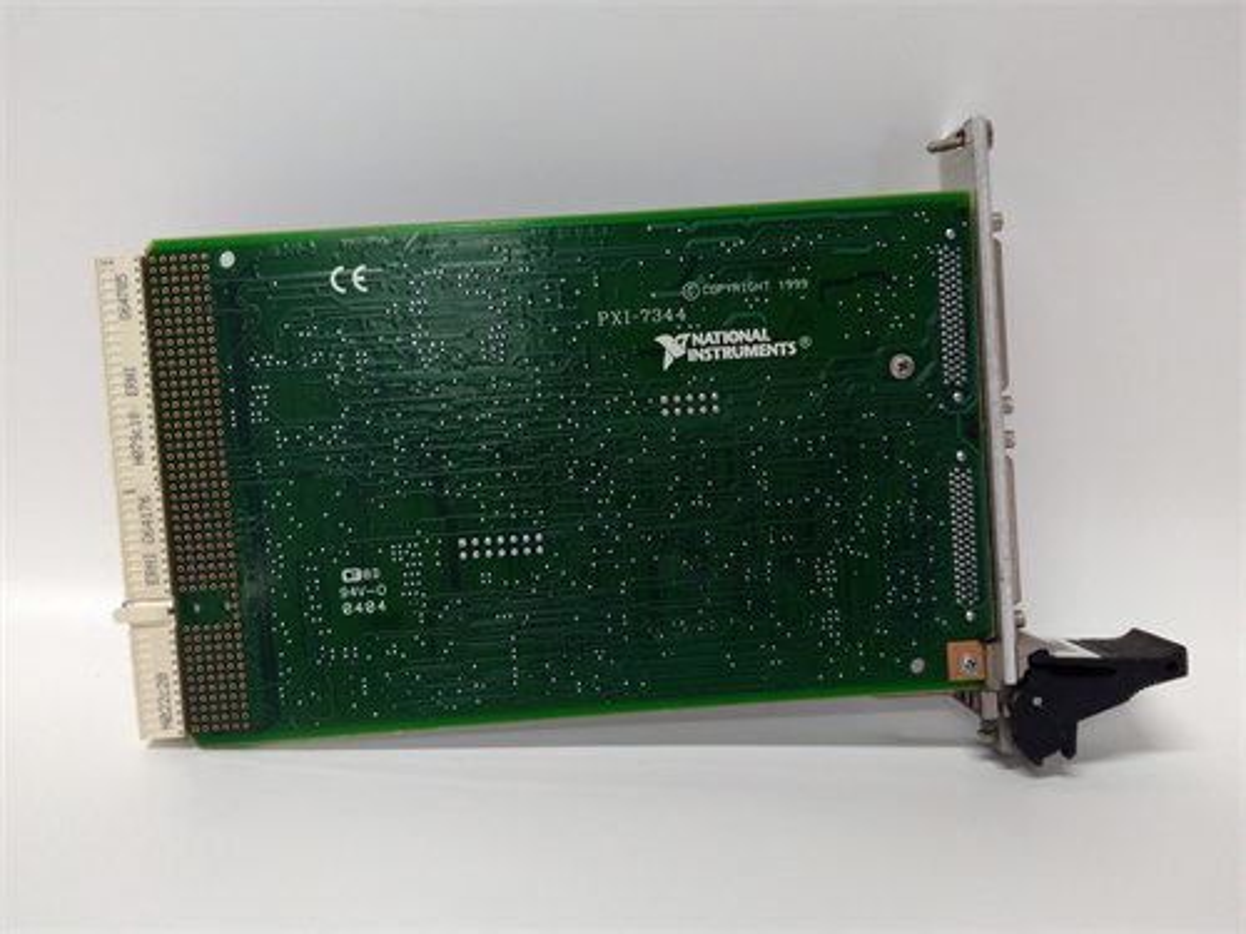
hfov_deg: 65.3
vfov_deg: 51.4
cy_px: 467
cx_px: 623
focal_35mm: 27
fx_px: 972
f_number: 2
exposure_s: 1/33
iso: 277
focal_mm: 3.79
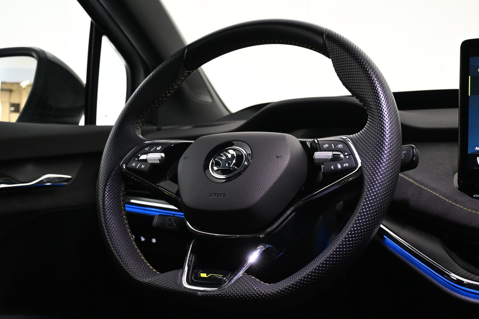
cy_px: 160
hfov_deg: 43.6
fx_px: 599
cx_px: 240
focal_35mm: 45
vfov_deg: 29.9
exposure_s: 1/25
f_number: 4.8
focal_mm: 30
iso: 1600
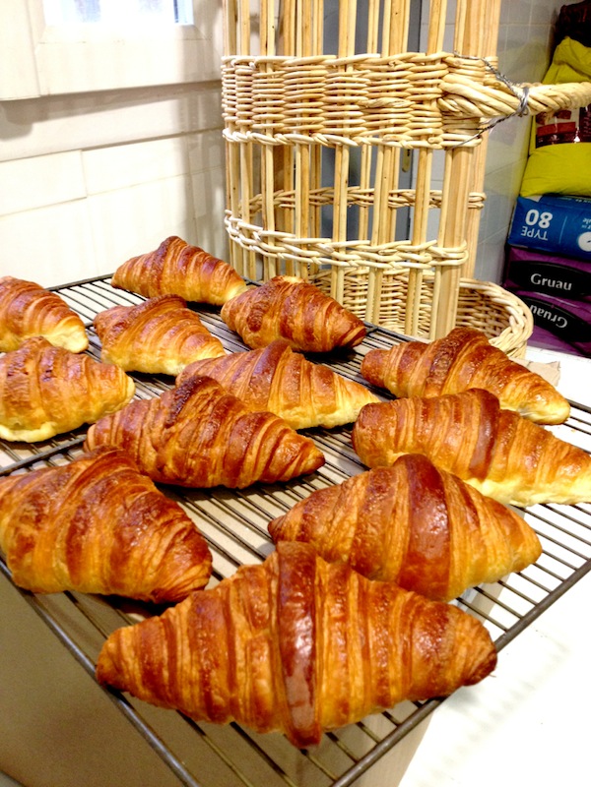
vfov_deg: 52.6
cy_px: 394
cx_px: 296
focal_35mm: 35
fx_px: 797
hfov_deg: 40.7
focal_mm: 4.28
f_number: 2.4
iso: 125
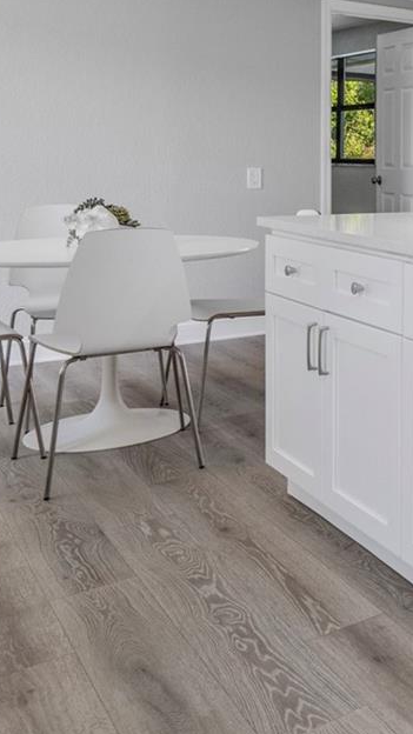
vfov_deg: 45.1
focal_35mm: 43
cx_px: 660
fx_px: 837
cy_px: 152
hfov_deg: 21.8
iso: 640
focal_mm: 16
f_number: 8
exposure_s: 1/8
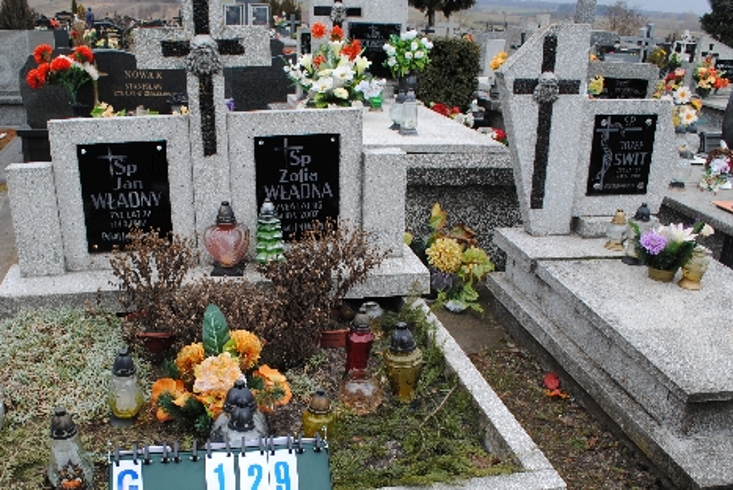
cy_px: 330
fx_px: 754
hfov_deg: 51.6
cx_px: 301
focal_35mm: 37
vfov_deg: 35.6
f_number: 7.1
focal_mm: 18
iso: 100
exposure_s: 1/200
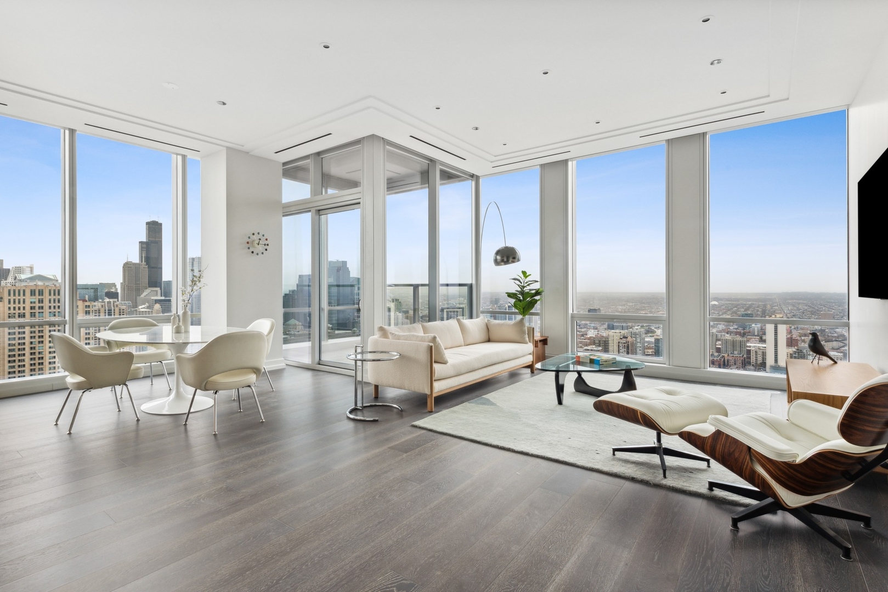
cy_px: 296
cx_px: 444
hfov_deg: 93.3
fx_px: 419
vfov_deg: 70.5
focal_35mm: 17
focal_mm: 17
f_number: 13
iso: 200
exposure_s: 1/3.33
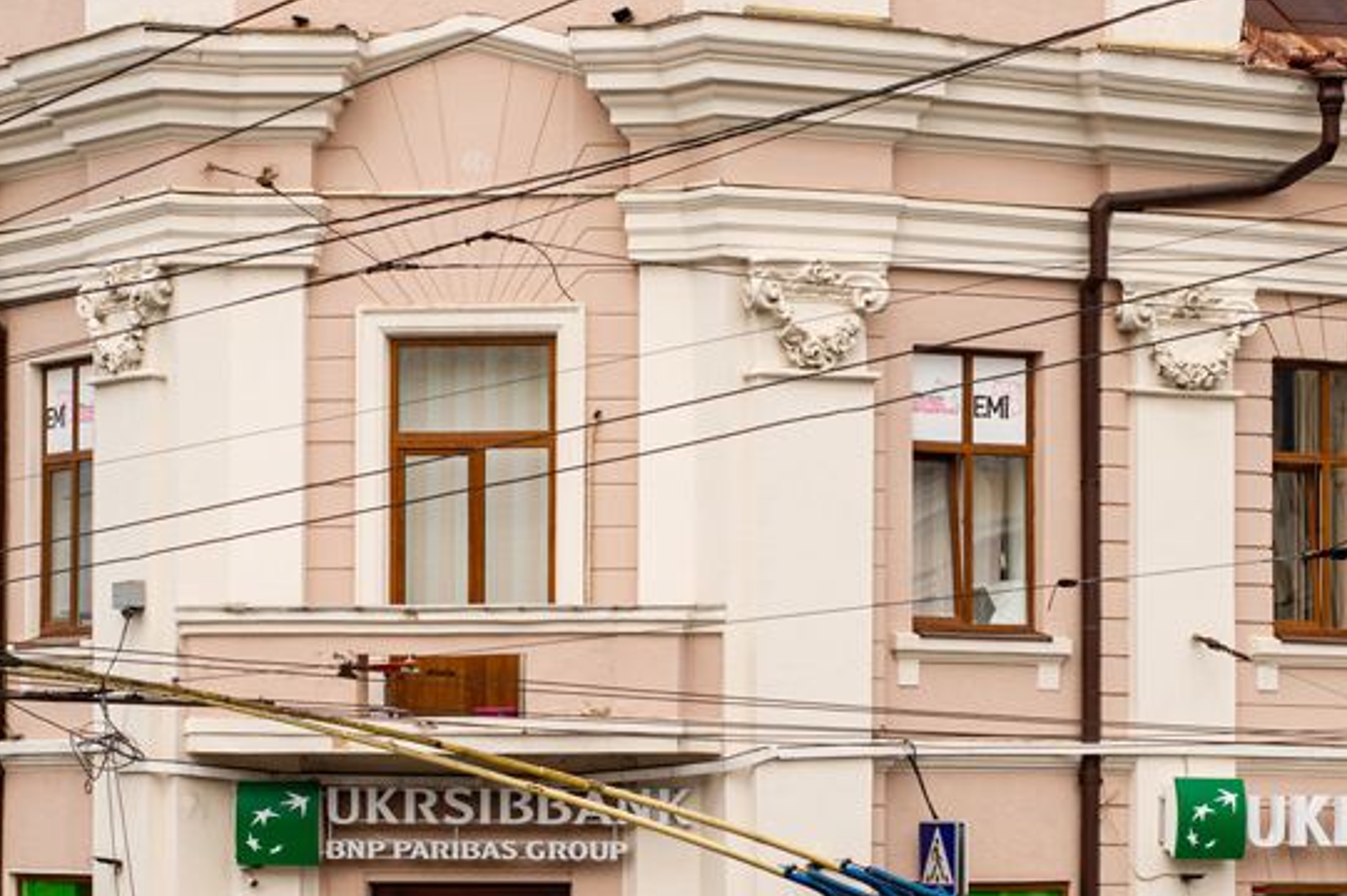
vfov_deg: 12.3
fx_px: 4151
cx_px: 876
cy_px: 621
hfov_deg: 18.4
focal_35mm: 111
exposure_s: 1/1000
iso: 320
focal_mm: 50
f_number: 5
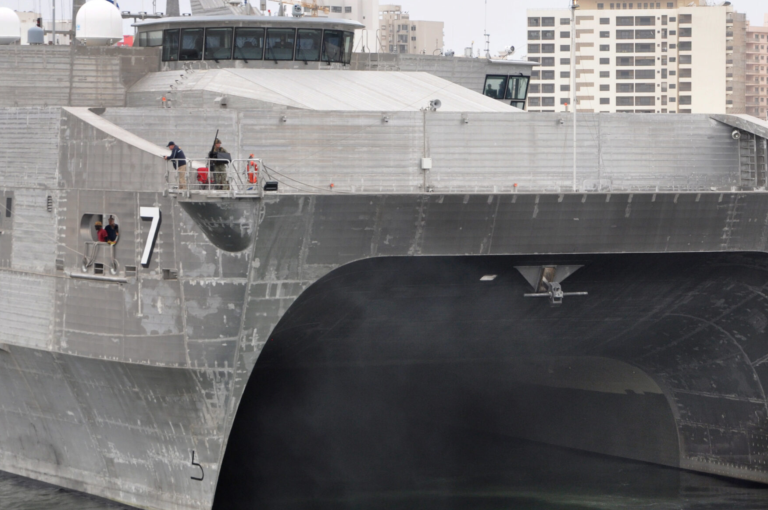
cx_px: 480
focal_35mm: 136
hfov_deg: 15.1
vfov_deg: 10.1
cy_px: 200
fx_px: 2898
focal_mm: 62
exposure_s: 1/200
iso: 320
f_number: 10
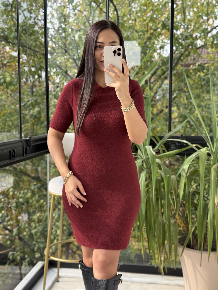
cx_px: 109
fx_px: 403
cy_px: 145
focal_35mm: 48
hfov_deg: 30.3
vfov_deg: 39.7
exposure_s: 1/233
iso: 64
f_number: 1.78
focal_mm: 6.76
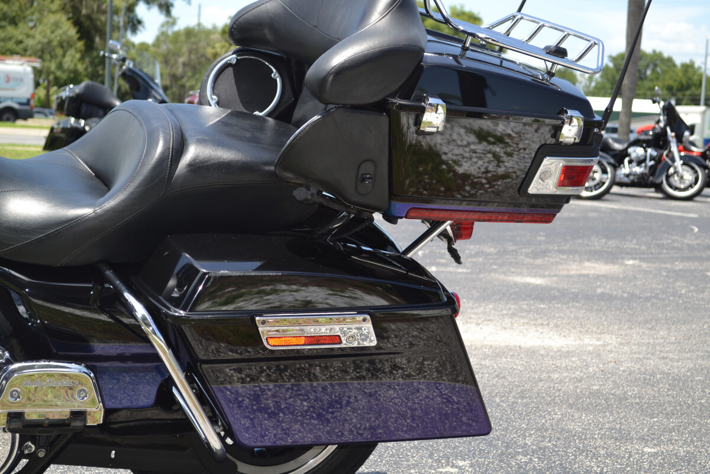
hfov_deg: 30.5
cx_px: 355
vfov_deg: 20.6
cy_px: 237
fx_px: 1302
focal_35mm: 66
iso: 100
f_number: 7.1
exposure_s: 1/200
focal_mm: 44
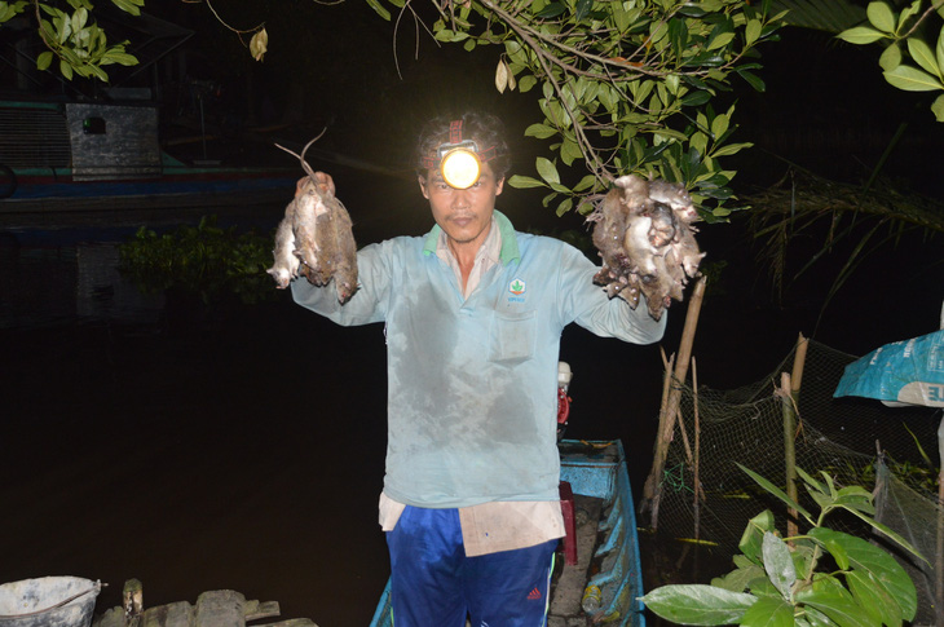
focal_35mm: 52
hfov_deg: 37.9
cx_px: 472
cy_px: 314
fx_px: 1375
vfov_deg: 25.7
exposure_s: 1/60
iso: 800
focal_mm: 35
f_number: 5
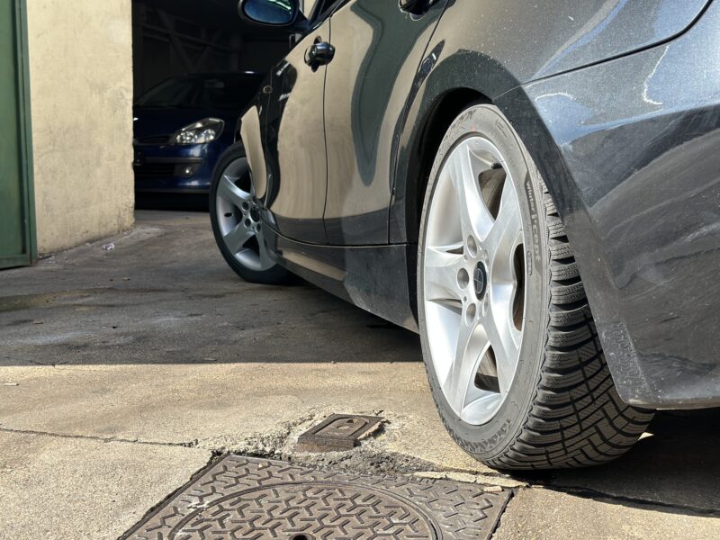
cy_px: 270
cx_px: 360
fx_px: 998
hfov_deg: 39.7
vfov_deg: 30.3
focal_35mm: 48
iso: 64
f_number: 1.78
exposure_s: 1/1395
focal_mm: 6.86
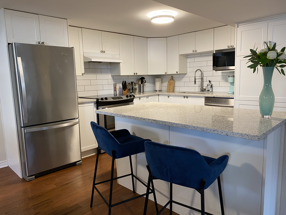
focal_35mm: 26
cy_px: 108
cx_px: 143
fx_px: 215
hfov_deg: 67.3
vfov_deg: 53.1
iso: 160
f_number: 1.8
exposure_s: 1/60
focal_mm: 4.25
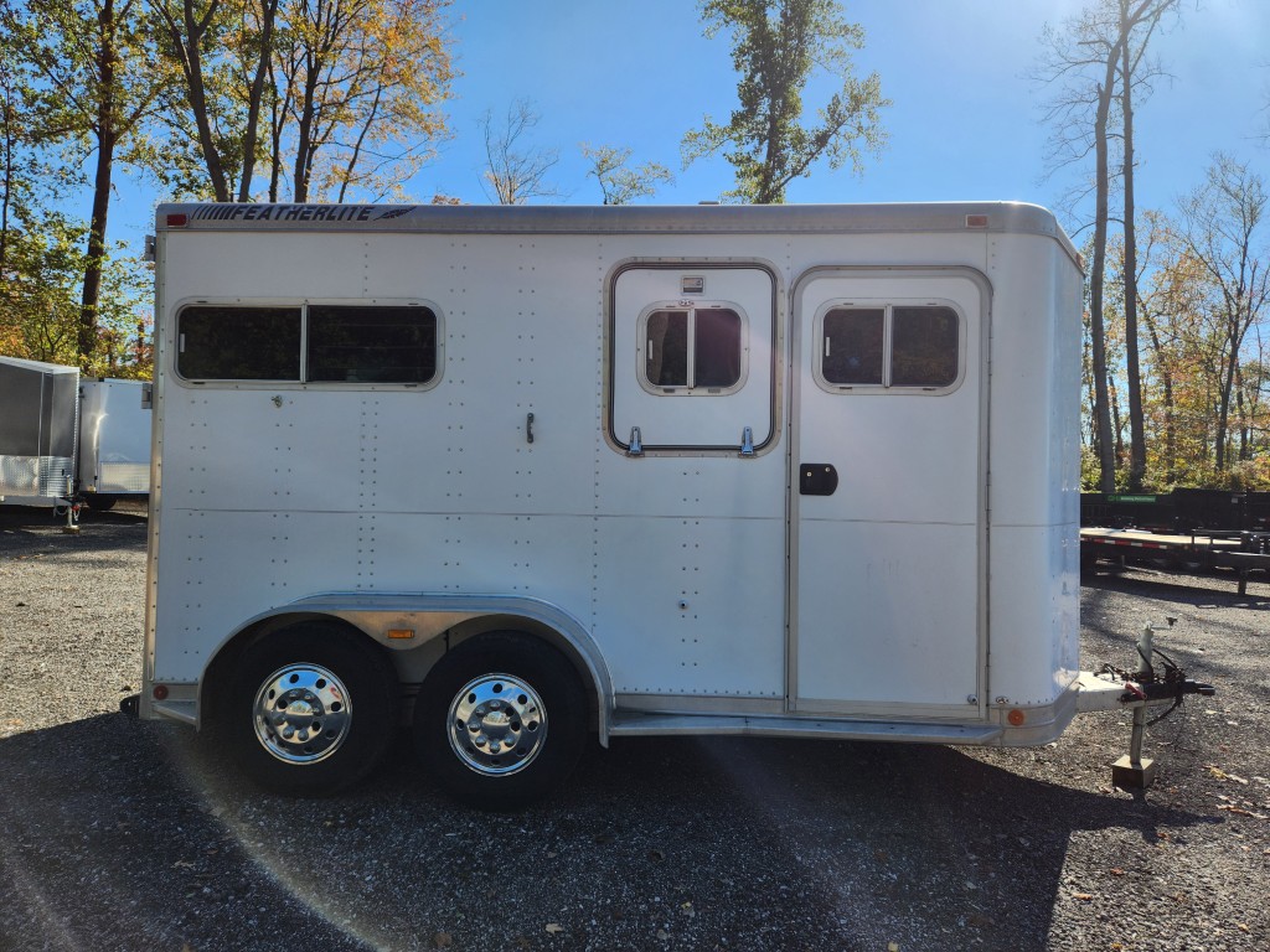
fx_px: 844
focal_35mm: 23
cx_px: 635
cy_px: 476
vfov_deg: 58.9
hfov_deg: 73.9
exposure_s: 1/1114
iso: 20
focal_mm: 5.4
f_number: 1.8
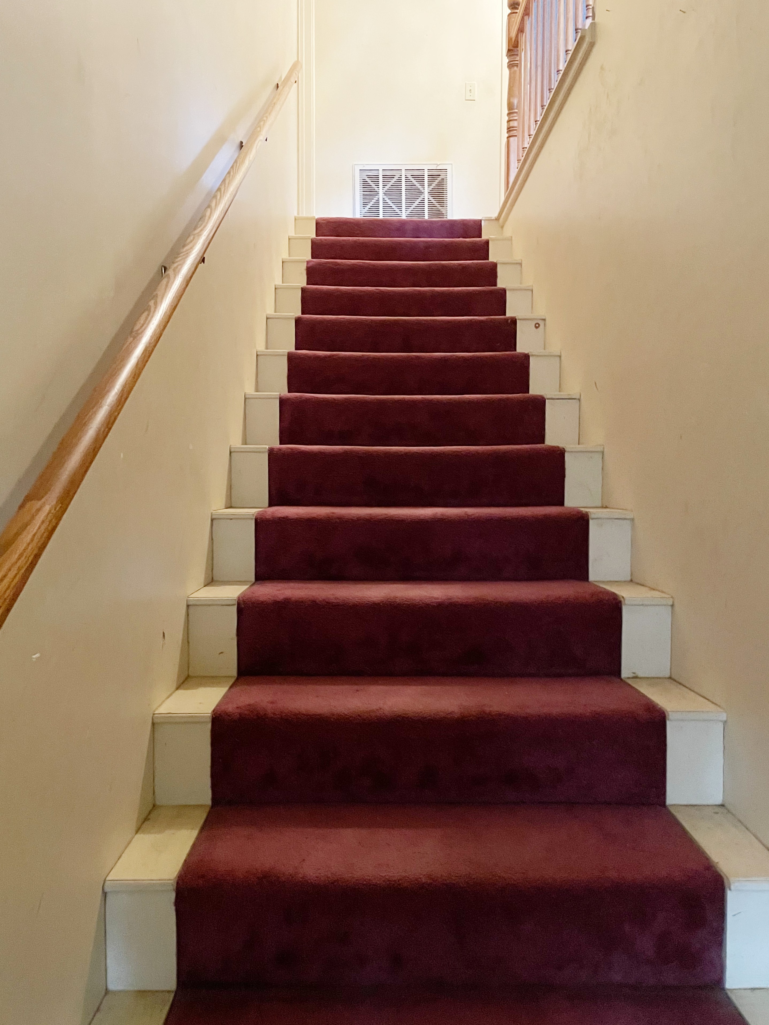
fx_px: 770
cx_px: 384
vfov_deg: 67.3
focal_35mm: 26
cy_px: 512
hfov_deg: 53.1
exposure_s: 1/30
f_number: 1.6
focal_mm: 4.2
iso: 1000
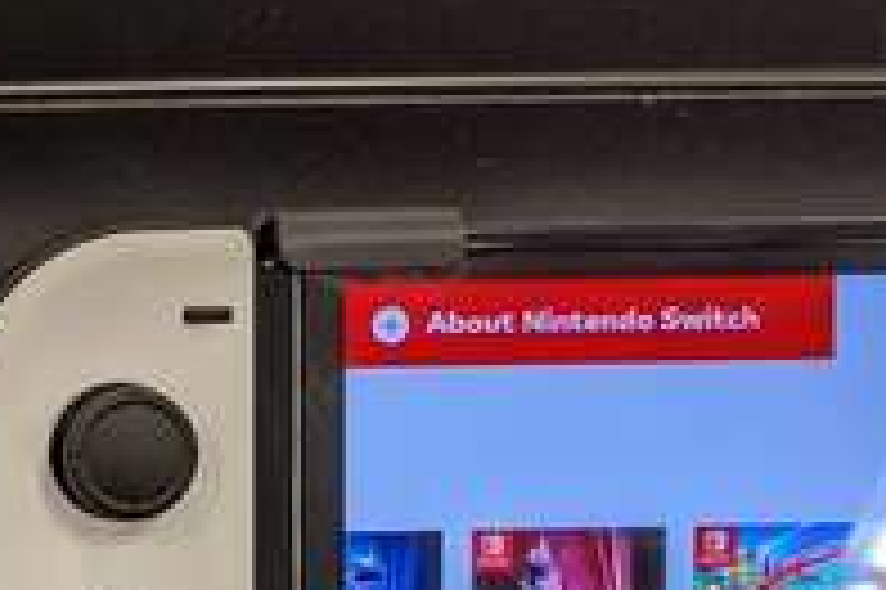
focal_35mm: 114
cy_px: 676
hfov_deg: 16.0
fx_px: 2803
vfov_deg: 11.8
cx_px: -567
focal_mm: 4.38
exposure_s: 1/71.5
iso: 58
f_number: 1.73
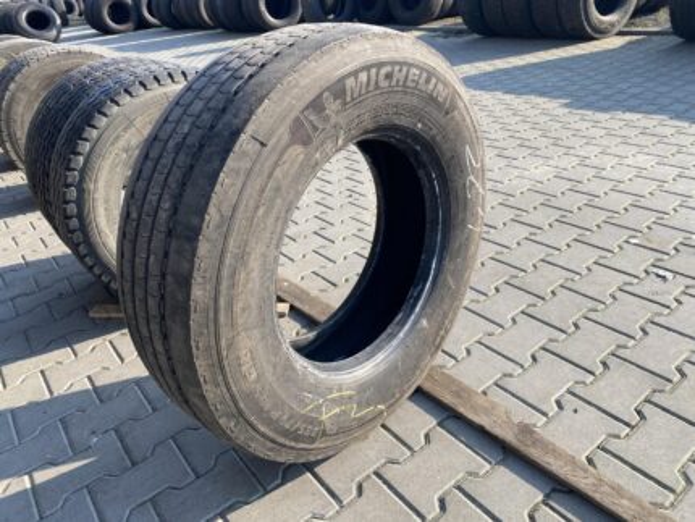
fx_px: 522
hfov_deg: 67.3
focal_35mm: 26
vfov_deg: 53.1
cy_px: 261
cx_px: 348
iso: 32
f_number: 1.8
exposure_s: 1/637
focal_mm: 4.25
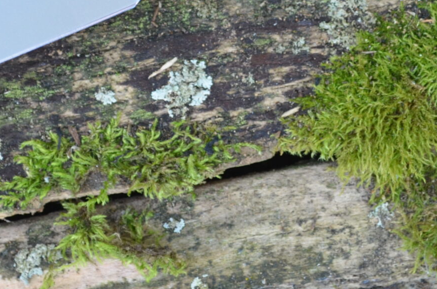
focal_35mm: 210
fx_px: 2543
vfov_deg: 6.5
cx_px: 173
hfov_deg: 9.8
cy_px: -95
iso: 640
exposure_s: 1/60
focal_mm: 48
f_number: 5.6
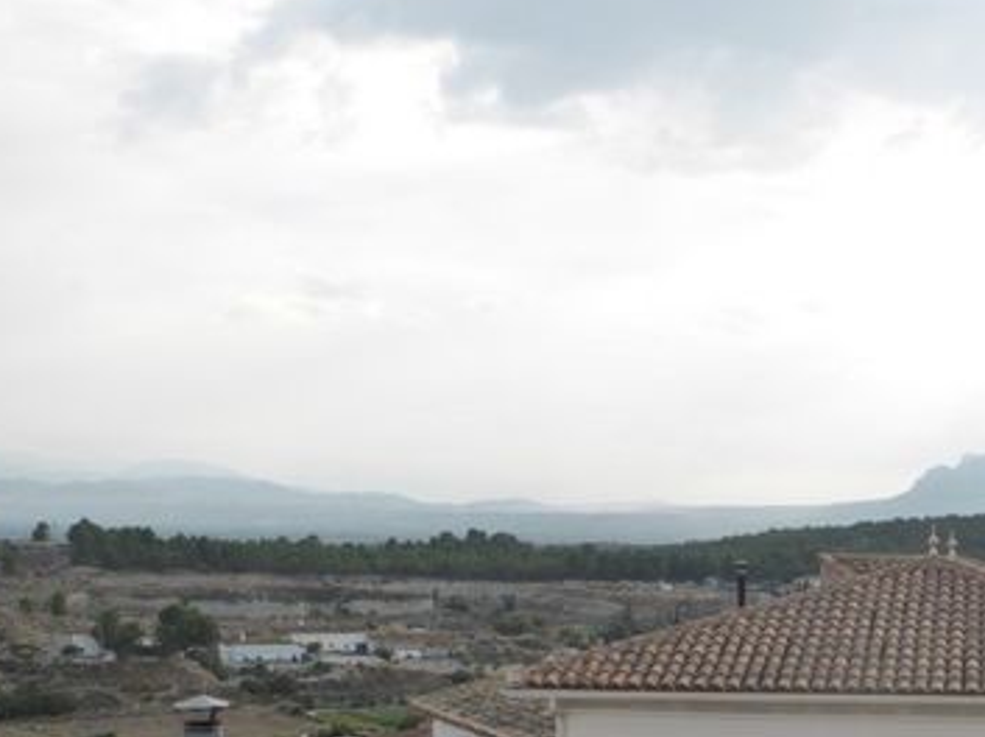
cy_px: 692
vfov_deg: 23.6
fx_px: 1706
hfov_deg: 31.0
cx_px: 855
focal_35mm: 60
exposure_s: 1/500
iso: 160
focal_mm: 5.4
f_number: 3.6
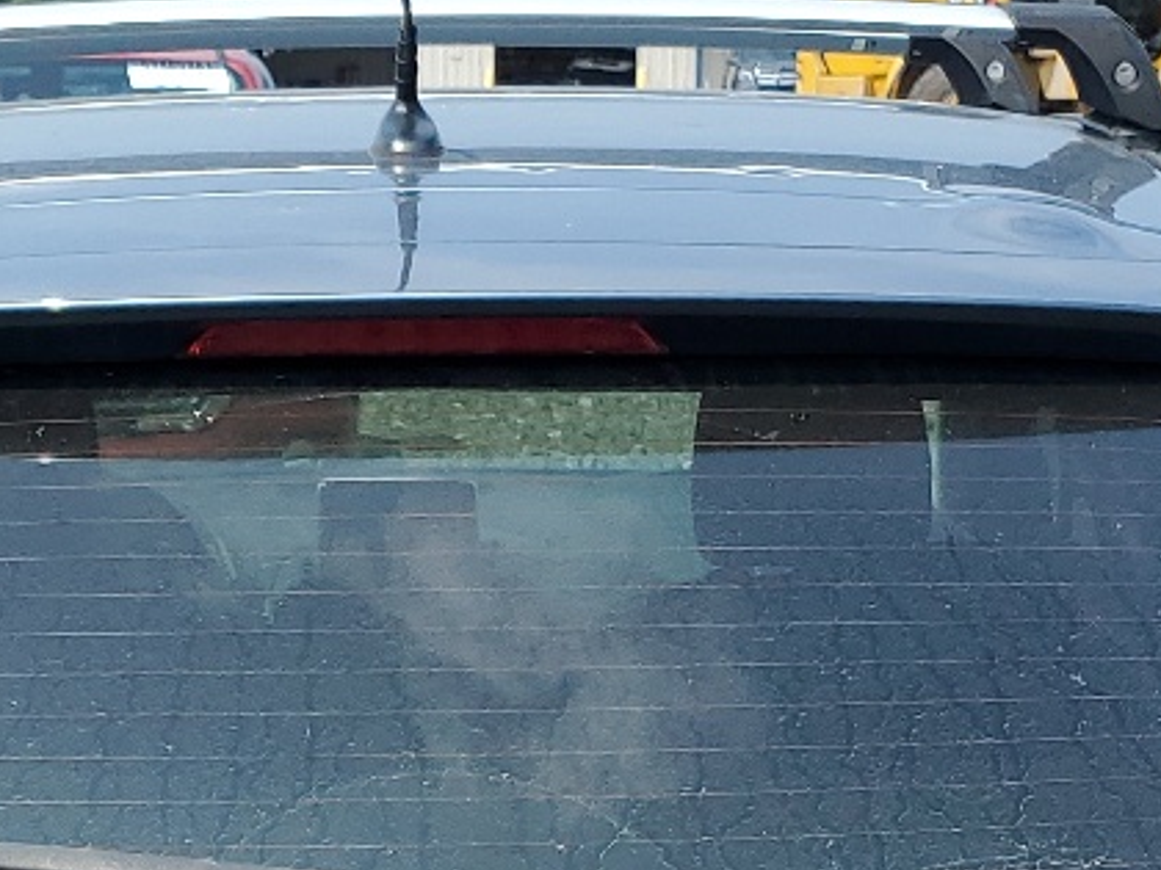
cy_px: 1295
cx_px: 428
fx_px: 3320
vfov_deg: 14.0
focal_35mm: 99
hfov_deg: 19.8
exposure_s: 1/2500
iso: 50
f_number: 1.5
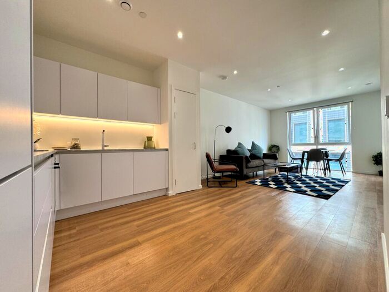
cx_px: 194
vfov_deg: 85.7
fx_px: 157
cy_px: 146
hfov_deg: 102.1
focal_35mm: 14
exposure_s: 1/100
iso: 125
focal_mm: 2.22
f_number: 2.2
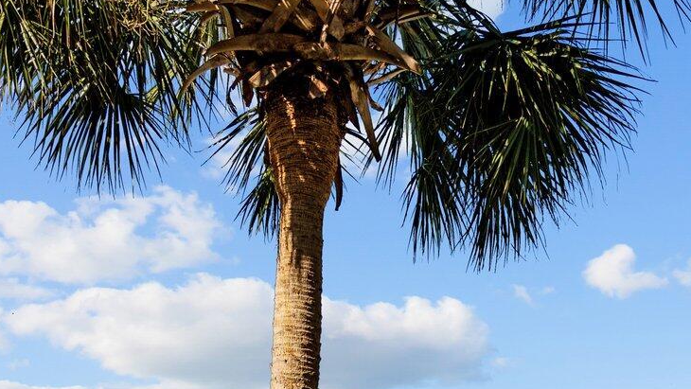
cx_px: 450
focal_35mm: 47
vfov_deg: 21.5
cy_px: 575
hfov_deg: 43.2
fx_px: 861
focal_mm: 16
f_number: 4
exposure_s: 1/2500
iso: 200
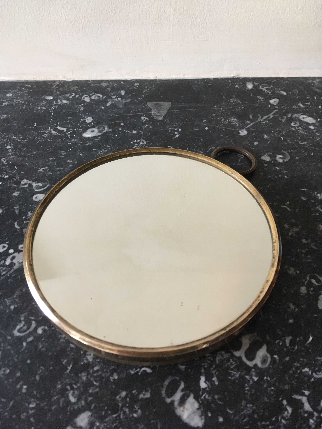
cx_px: 161
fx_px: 360
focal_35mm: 29
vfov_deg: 61.7
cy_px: 214
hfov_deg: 48.2
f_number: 2.2
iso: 200
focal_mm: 4.15
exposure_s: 1/25
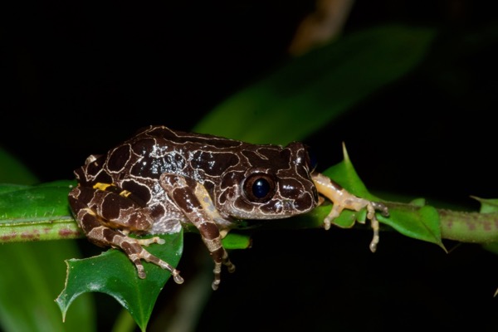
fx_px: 2075
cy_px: 166
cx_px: 249
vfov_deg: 9.1
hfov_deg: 13.7
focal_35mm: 150
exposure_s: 1/160
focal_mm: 100
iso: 100
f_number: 16
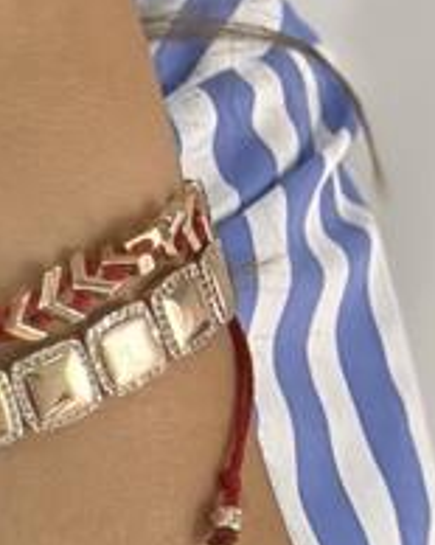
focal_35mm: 386
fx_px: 6217
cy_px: 756
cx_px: -926
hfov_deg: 3.9
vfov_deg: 5.0
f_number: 1.78
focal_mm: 6.86
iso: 80
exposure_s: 1/224
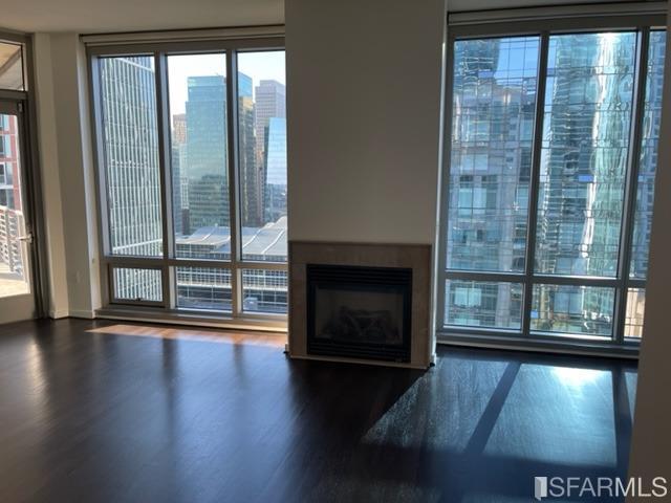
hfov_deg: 67.3
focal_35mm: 26
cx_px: 336
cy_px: 252
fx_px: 504
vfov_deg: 53.1
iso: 32
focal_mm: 5.1
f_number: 1.6
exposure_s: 1/120
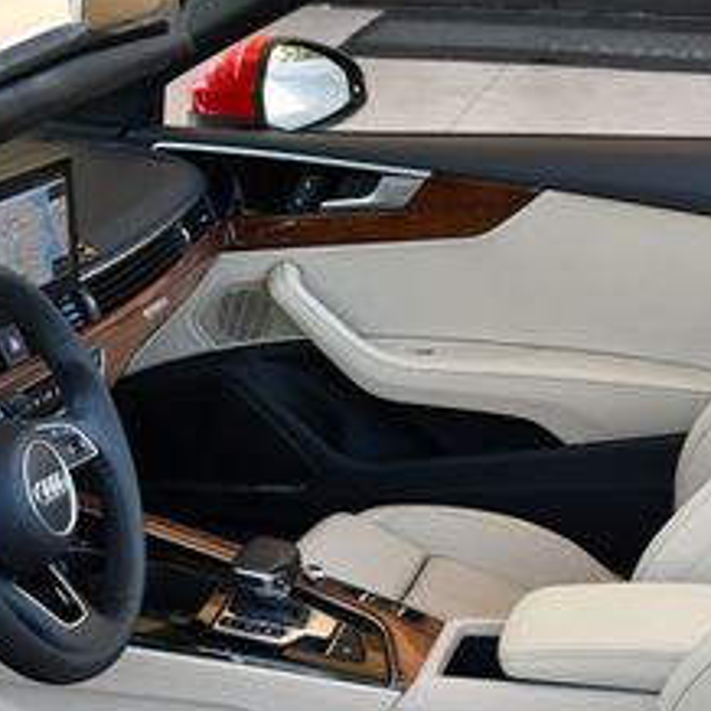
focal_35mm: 90
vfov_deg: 18.9
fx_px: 2091
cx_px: 378
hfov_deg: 19.3
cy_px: 682
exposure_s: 1/250
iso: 400
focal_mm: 18
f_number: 4
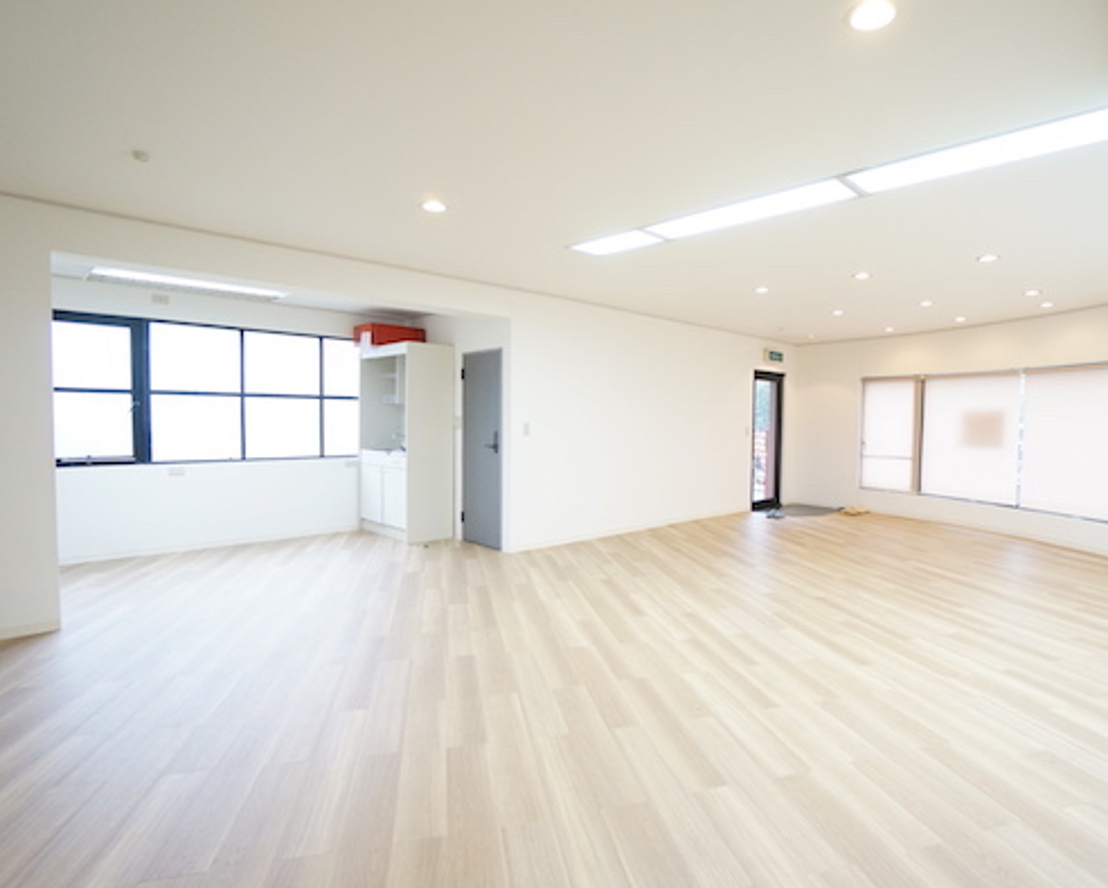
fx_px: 590
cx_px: 631
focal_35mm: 18
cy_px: 444
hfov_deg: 85.8
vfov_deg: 73.8
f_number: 4
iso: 1250
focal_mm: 10
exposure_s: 1/60
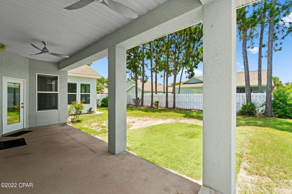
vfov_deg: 77.3
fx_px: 122
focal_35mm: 15
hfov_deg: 100.4
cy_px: 97
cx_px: 146
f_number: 8
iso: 100
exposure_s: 1/20
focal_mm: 10
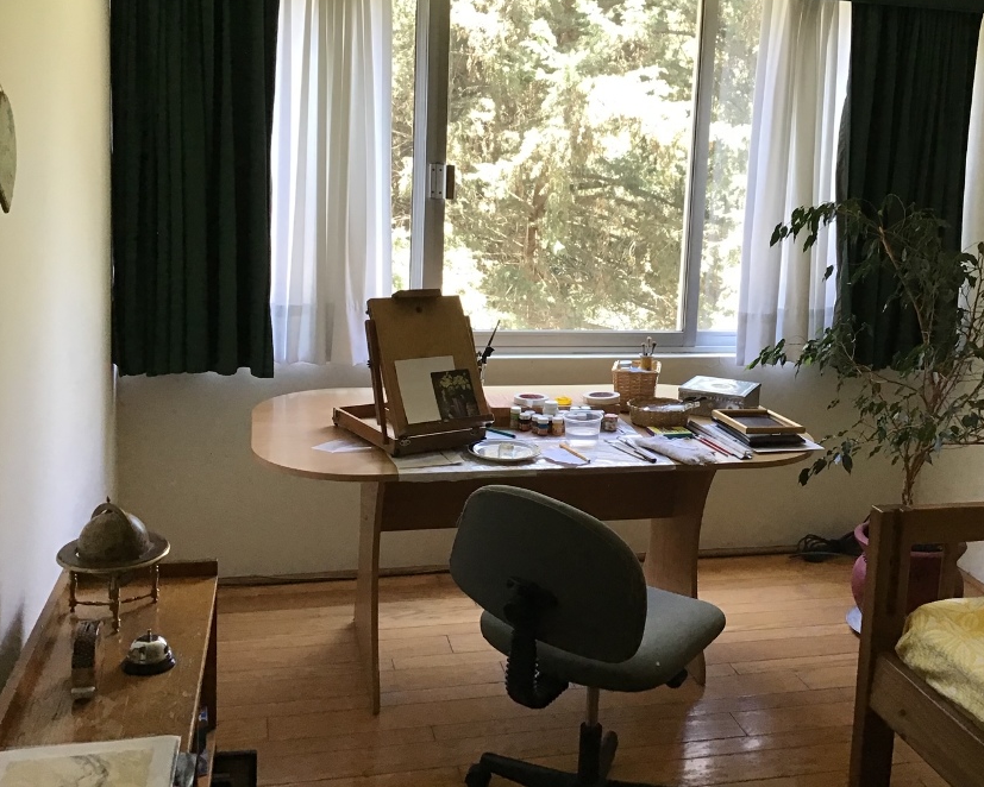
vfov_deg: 38.1
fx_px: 1136
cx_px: 572
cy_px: 313
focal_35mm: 39
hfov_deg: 46.7
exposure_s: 1/30
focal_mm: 3.3
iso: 50
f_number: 2.4
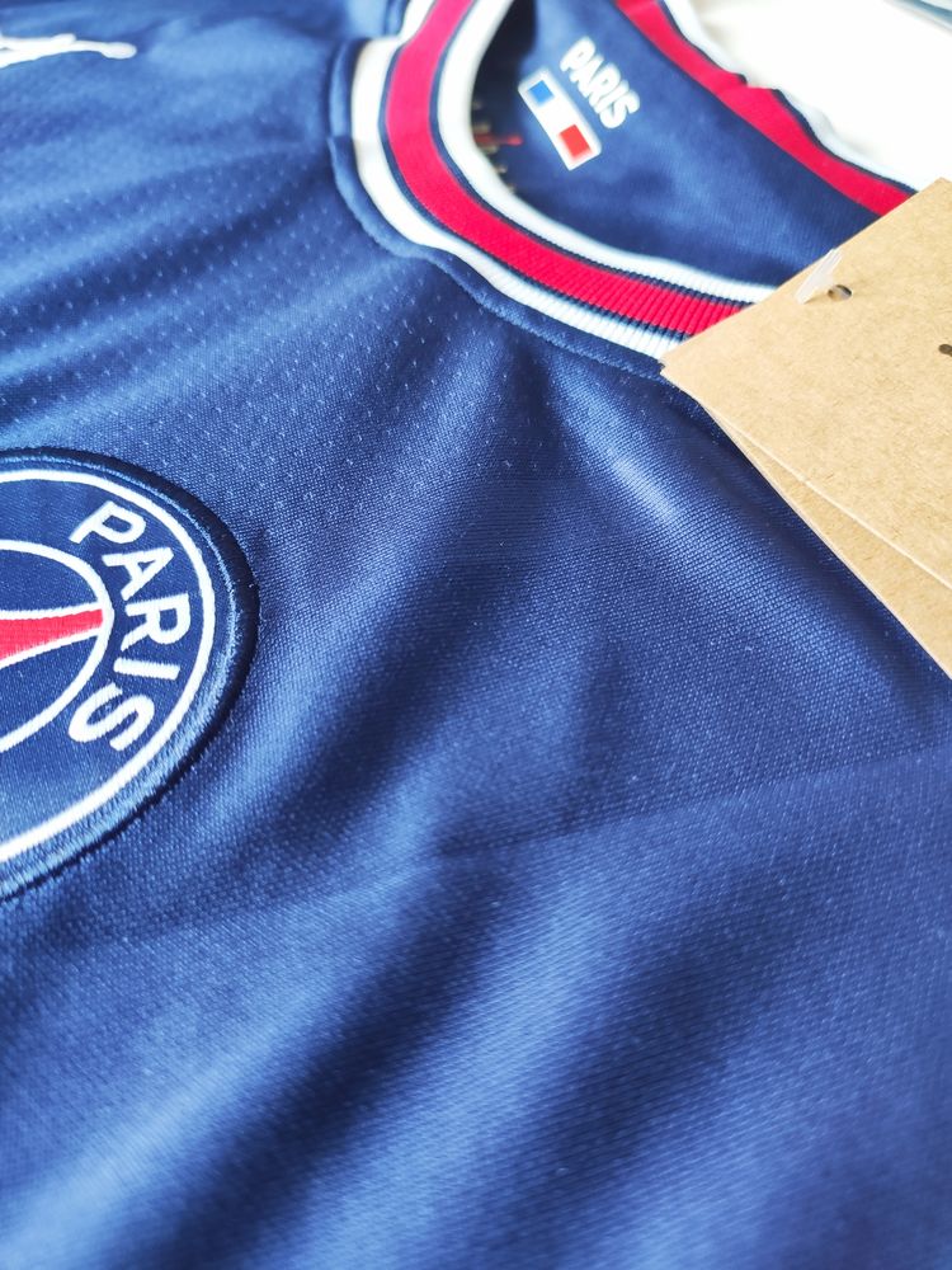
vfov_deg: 67.3
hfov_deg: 53.1
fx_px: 953
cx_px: 476
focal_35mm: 26
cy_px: 635
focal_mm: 4.77
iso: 155
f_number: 1.75
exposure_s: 1/50
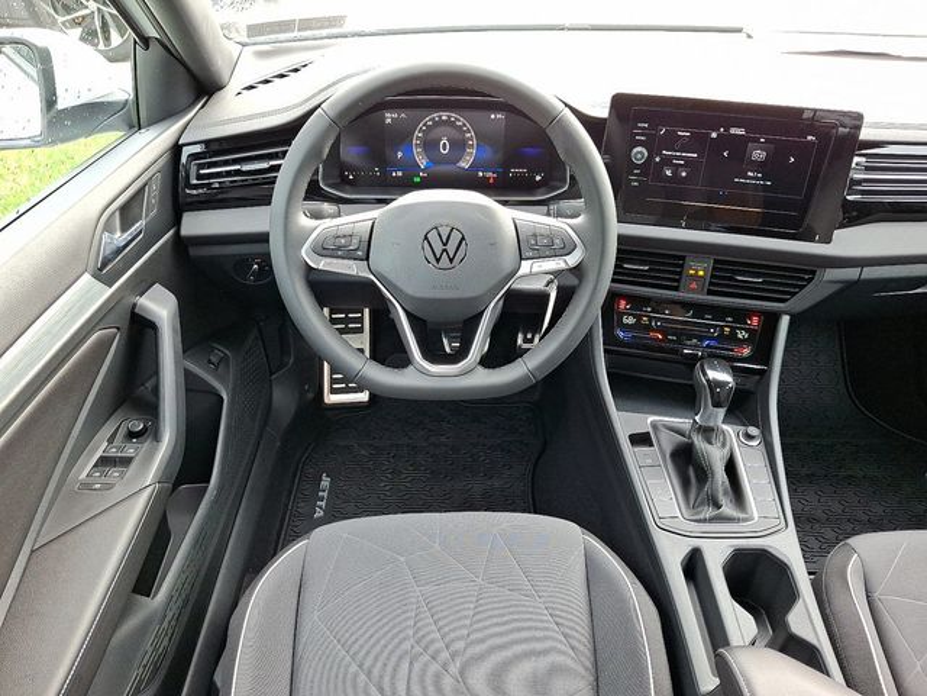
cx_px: 464
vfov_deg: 54.9
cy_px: 348
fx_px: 669
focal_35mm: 25
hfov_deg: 69.4
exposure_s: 1/120
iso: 95
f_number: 1.8
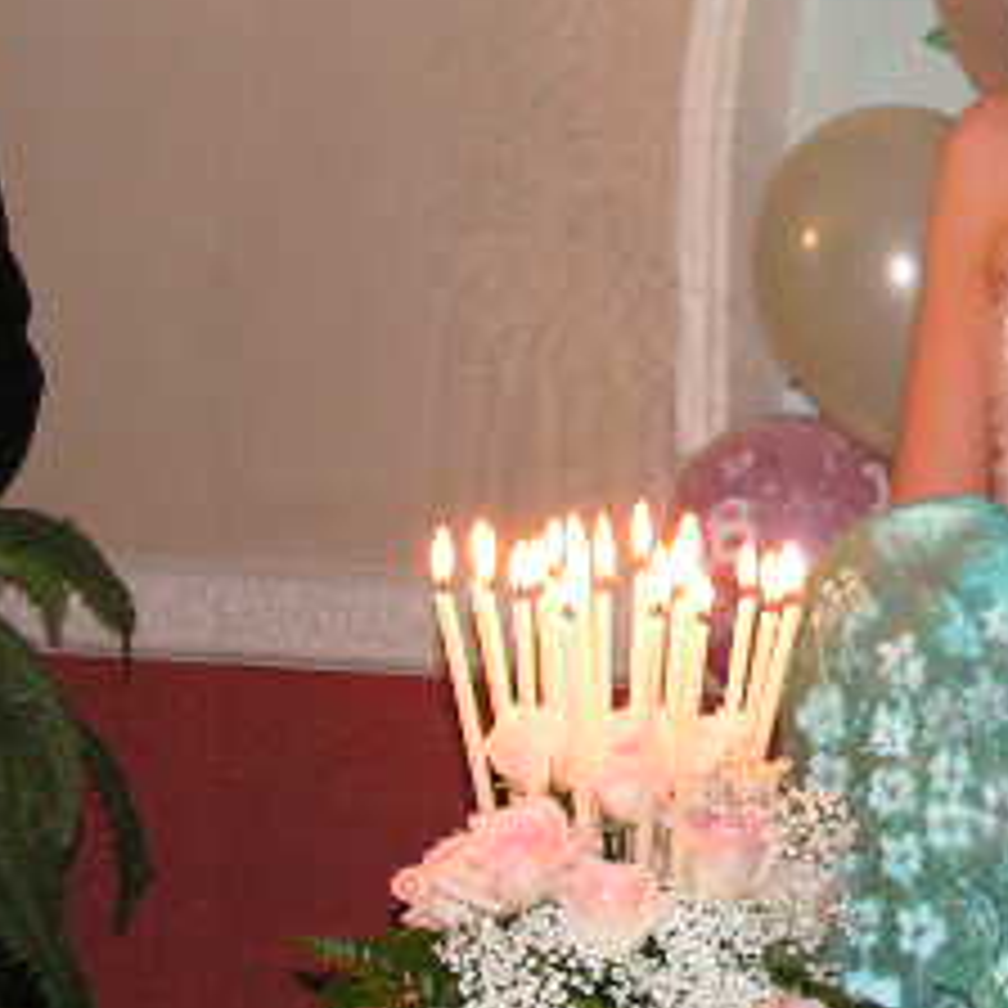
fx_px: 4151
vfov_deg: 13.8
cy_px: 432
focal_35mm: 126
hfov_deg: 13.4
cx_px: 1251
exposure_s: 1/40
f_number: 3.2
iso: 200
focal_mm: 8.4
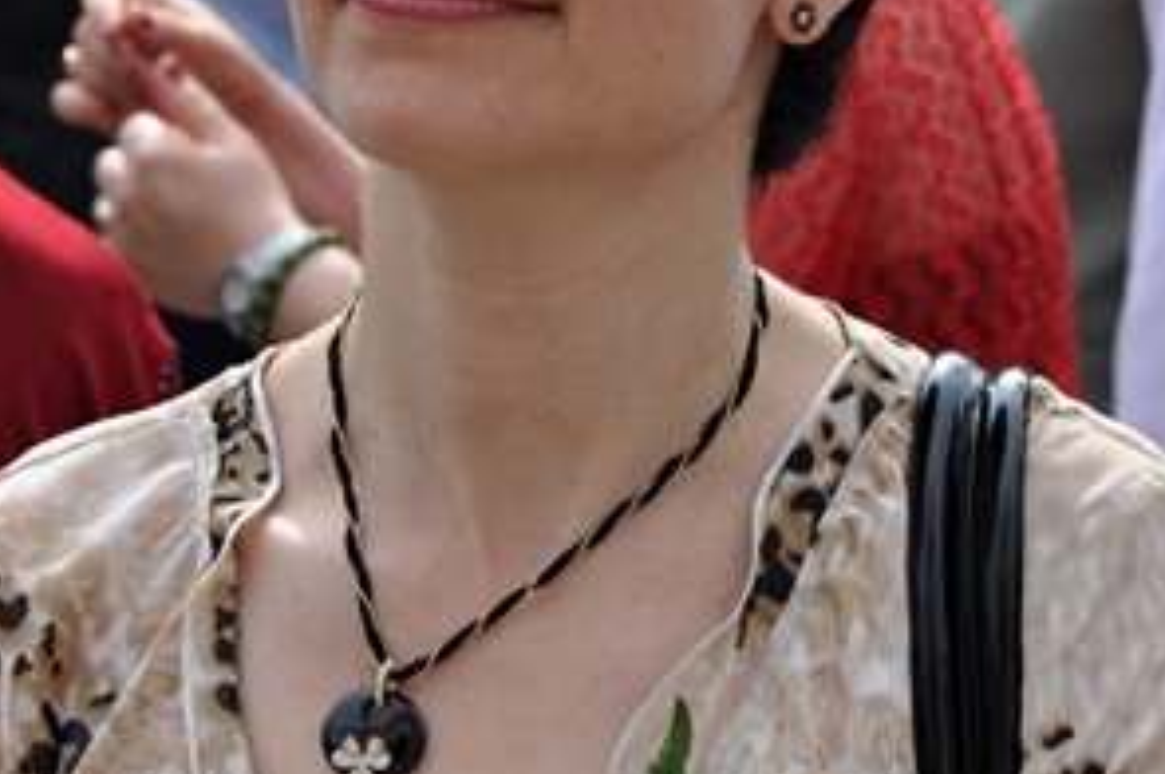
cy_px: -45
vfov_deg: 4.8
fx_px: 9213
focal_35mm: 285
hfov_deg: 7.2
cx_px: 663
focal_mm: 70
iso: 200
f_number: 8
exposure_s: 1/250
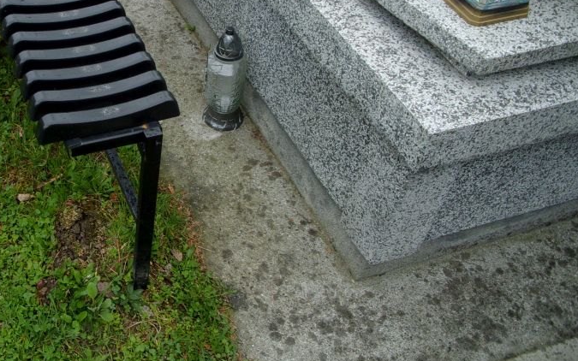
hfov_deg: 43.2
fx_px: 709
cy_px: 98
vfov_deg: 28.3
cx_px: 157
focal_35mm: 45
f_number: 3.9
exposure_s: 1/210
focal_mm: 5.1
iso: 80
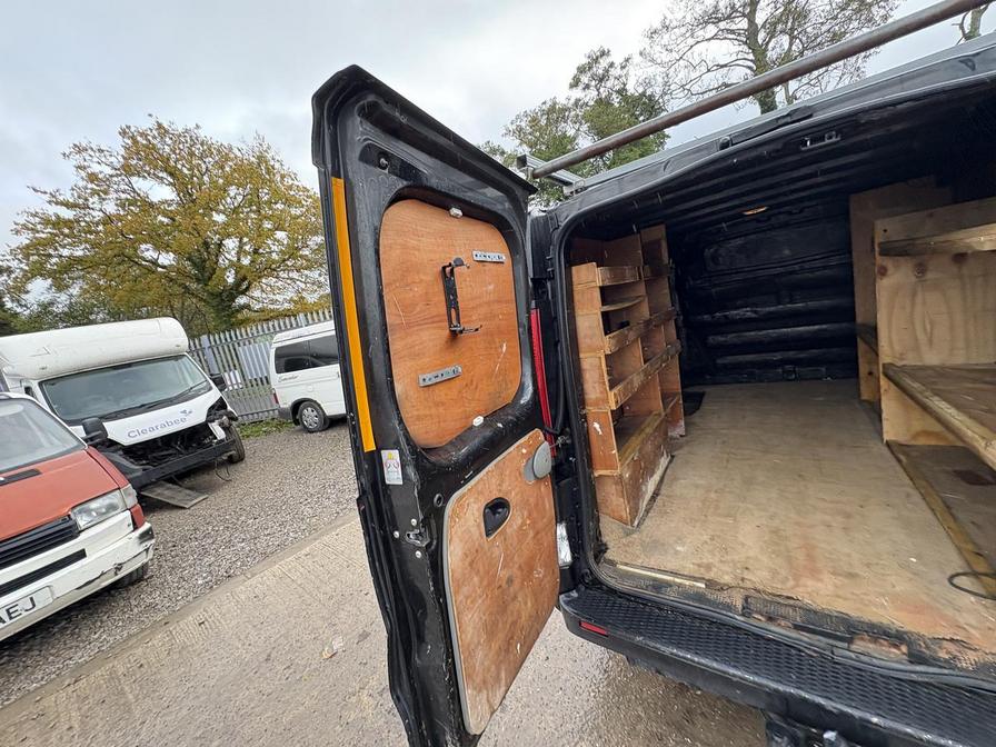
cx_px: 498
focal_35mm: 14
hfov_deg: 102.1
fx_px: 403
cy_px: 374
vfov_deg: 85.7
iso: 64
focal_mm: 2.22
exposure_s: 1/99
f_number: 2.2
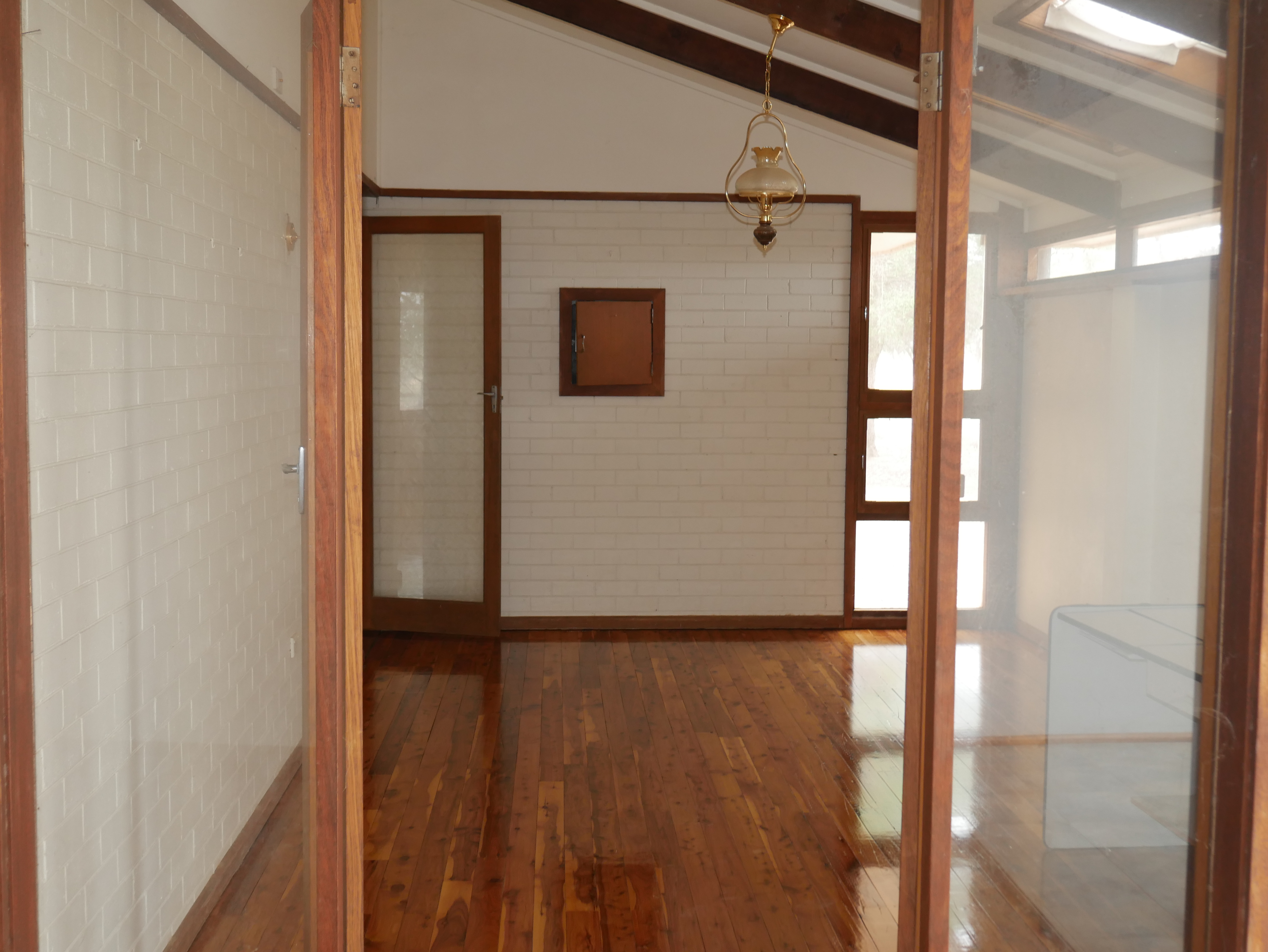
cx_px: 634
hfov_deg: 44.8
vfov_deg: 34.4
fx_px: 1539
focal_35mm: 42
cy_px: 476
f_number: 4.6
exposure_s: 1/60
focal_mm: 21
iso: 500
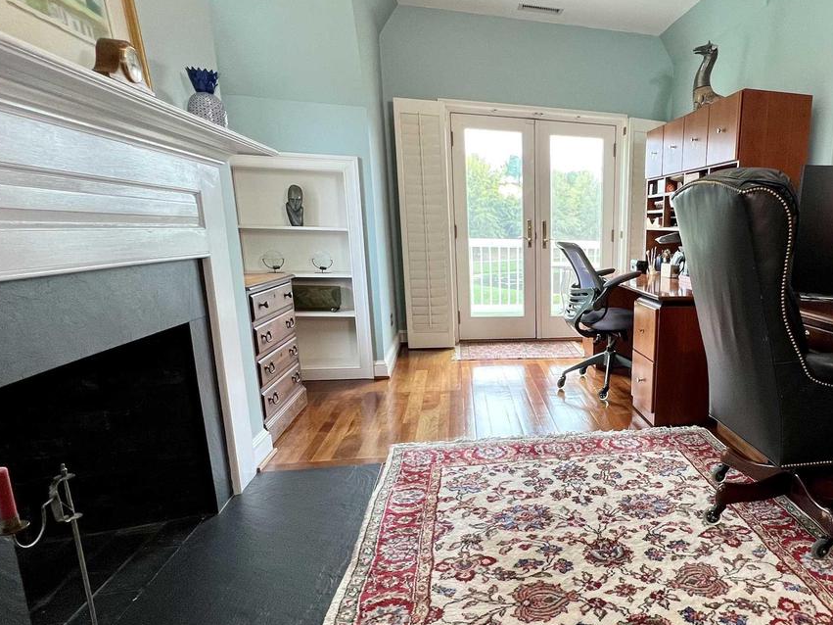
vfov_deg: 60.7
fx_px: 529
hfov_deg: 71.8
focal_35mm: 22
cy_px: 364
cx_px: 612
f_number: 1.8
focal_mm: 1.57
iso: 125
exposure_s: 1/120
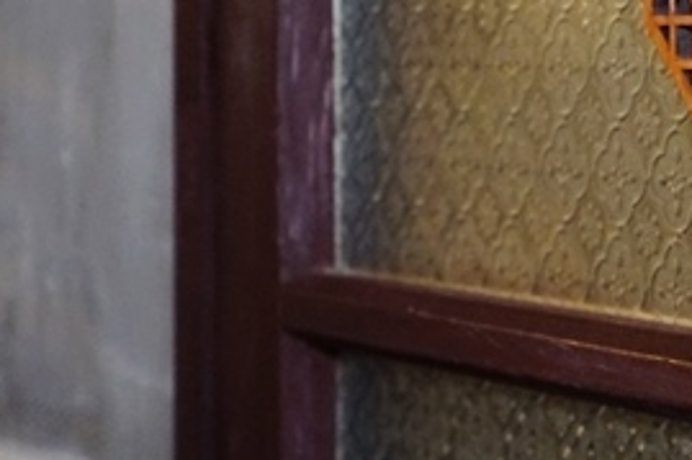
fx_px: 2632
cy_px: -53
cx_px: 749
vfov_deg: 9.9
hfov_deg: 14.6
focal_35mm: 137
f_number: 4.5
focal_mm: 46
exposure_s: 1/60
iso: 4000
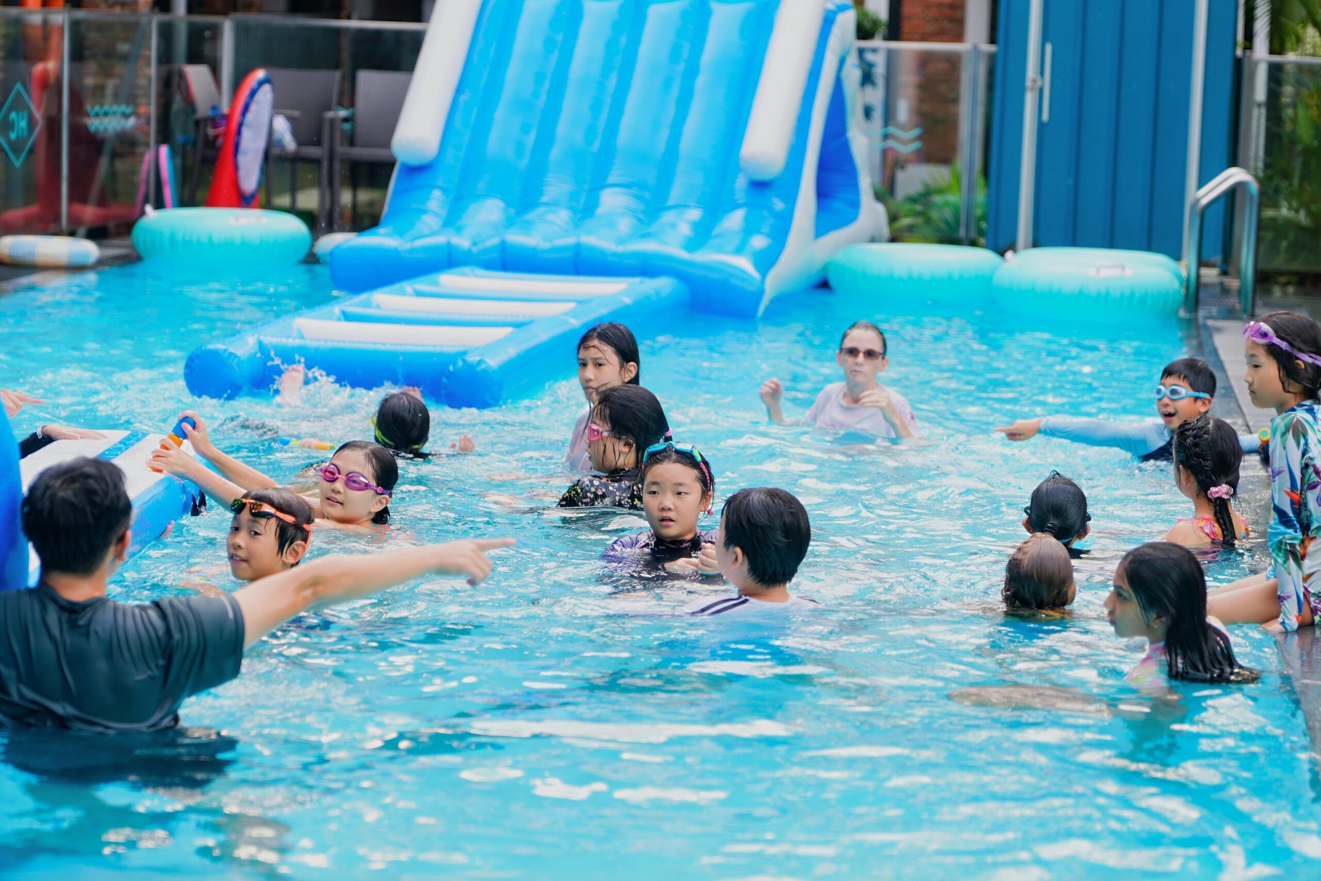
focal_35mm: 105
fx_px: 3852
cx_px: 660
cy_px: 440
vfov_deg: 13.0
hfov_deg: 19.5
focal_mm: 70
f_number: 2
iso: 100
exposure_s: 1/320
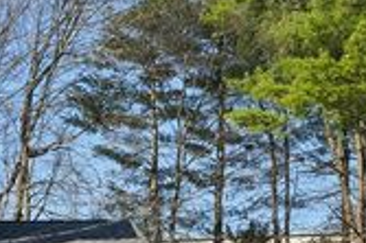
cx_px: -110
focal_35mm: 105
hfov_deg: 18.2
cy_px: 310
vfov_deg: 12.6
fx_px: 1066
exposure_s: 1/160
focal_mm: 35
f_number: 8
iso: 100
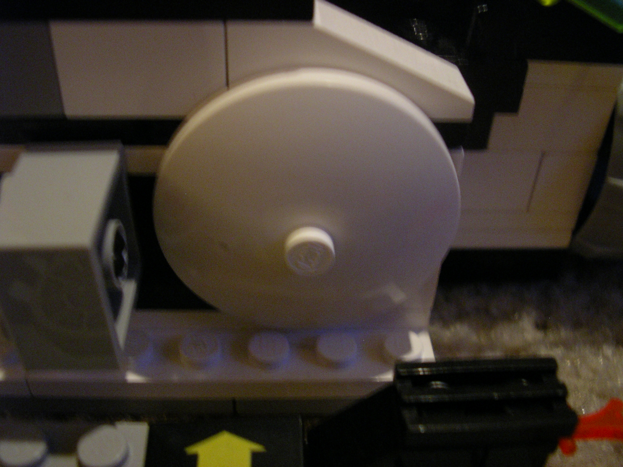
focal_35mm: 38
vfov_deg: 37.7
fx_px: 684
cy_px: 234
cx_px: 312
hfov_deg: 49.0
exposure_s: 1/4
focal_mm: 5.8
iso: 200
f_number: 2.9
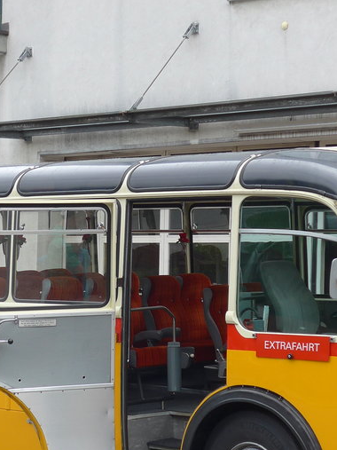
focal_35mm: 116
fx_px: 1506
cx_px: 98
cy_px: 249
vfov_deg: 17.0
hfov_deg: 12.7
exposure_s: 1/320
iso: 80
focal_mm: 10.1
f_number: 3.2
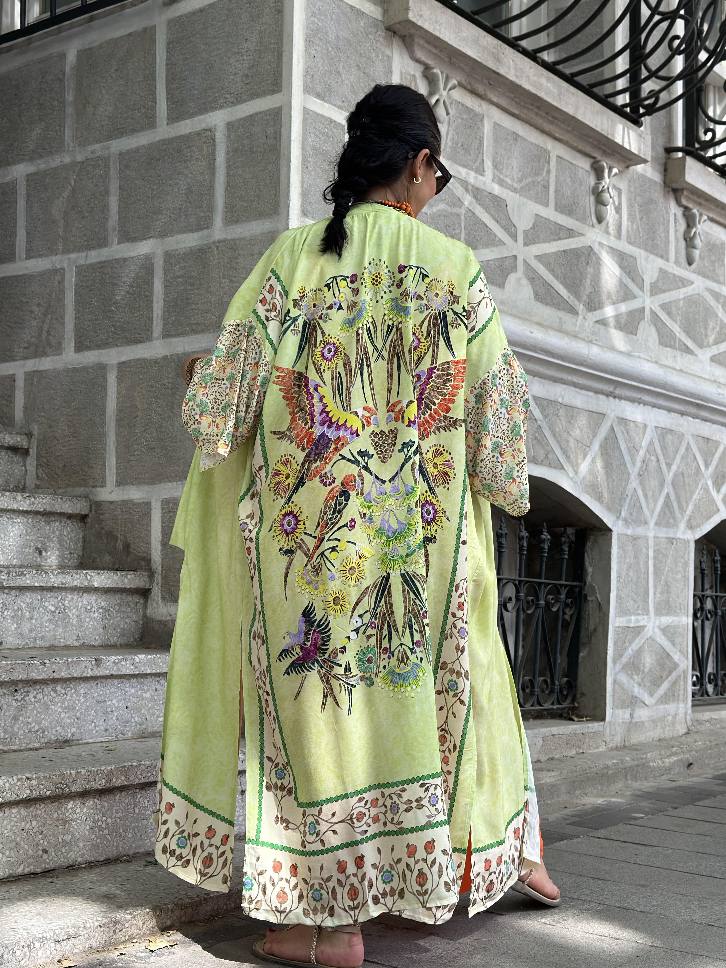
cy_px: 484
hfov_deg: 30.3
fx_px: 1342
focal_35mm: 48
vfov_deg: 39.7
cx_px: 363
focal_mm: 6.86
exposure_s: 1/187
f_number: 1.78
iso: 80
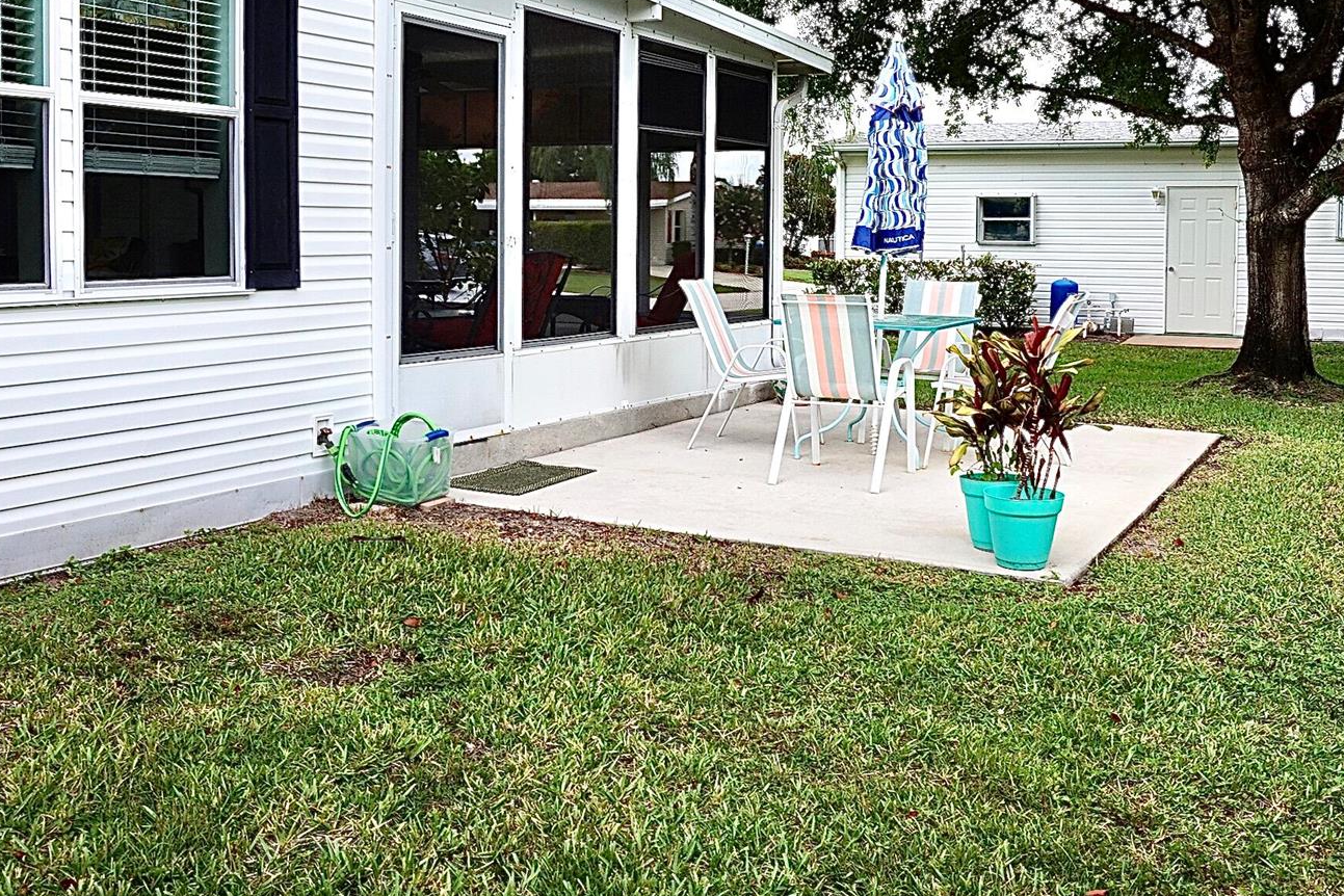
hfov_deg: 50.6
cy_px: 286
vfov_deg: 34.7
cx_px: 738
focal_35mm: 38
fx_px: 1419
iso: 100
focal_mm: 16
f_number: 10
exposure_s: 1/80
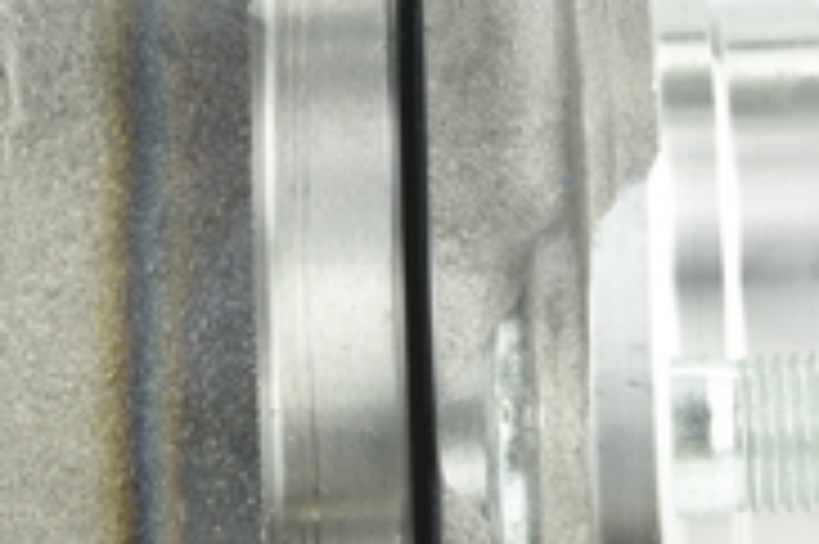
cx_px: 364
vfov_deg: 5.8
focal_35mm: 238
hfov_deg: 8.7
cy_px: 477
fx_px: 5410
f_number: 25
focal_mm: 60
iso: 64
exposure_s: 1/2
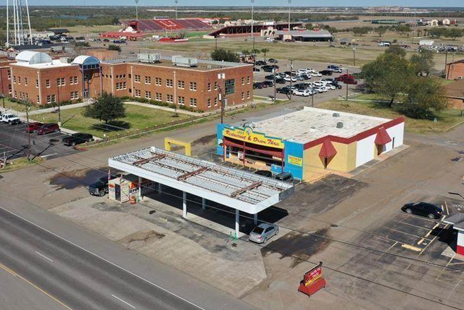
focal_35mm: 39
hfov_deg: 49.5
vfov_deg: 33.8
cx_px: 223
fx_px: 503
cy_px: 98
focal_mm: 10.26
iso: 100
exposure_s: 1/640
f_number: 6.3
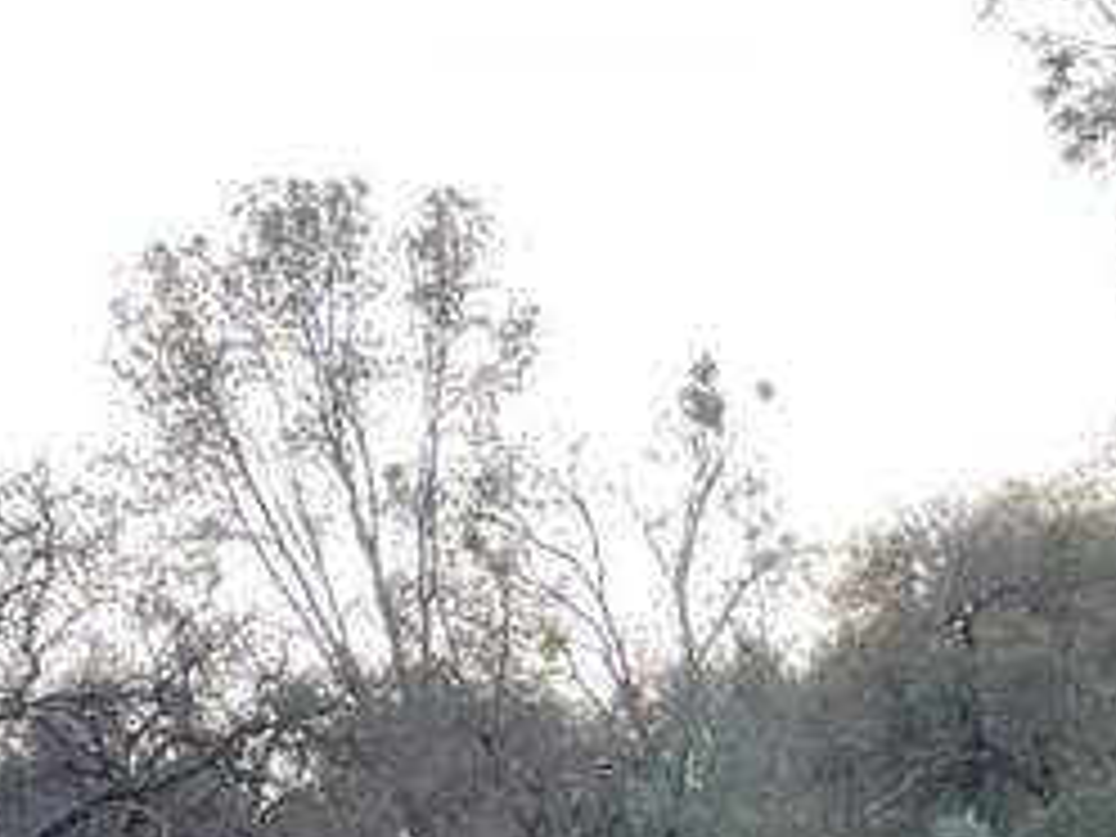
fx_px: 4320
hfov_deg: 14.5
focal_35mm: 134
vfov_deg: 9.9
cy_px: 1944
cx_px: 1044
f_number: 1.6
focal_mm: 4.2
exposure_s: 1/231
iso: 32
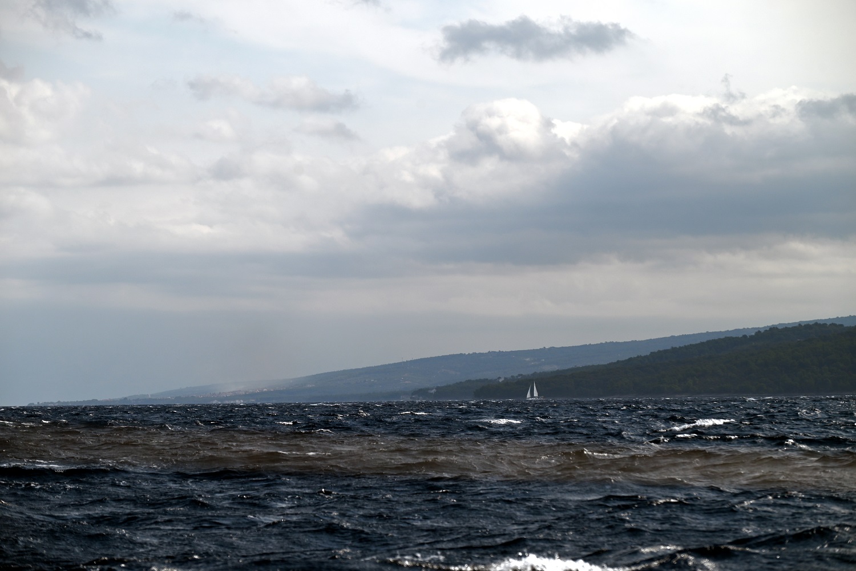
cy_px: 286
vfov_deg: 9.8
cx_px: 428
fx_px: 3330
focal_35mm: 140
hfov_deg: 14.6
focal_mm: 140
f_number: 7.1
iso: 100
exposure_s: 1/1600
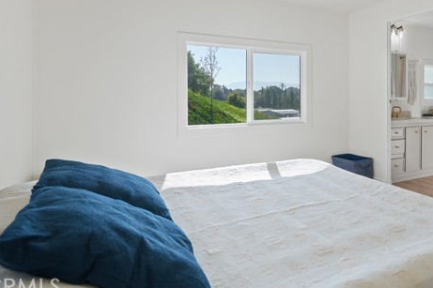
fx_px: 301
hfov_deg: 70.3
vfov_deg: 50.5
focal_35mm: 25
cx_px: 272
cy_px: 100
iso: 100
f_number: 5
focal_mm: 18
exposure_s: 1/25
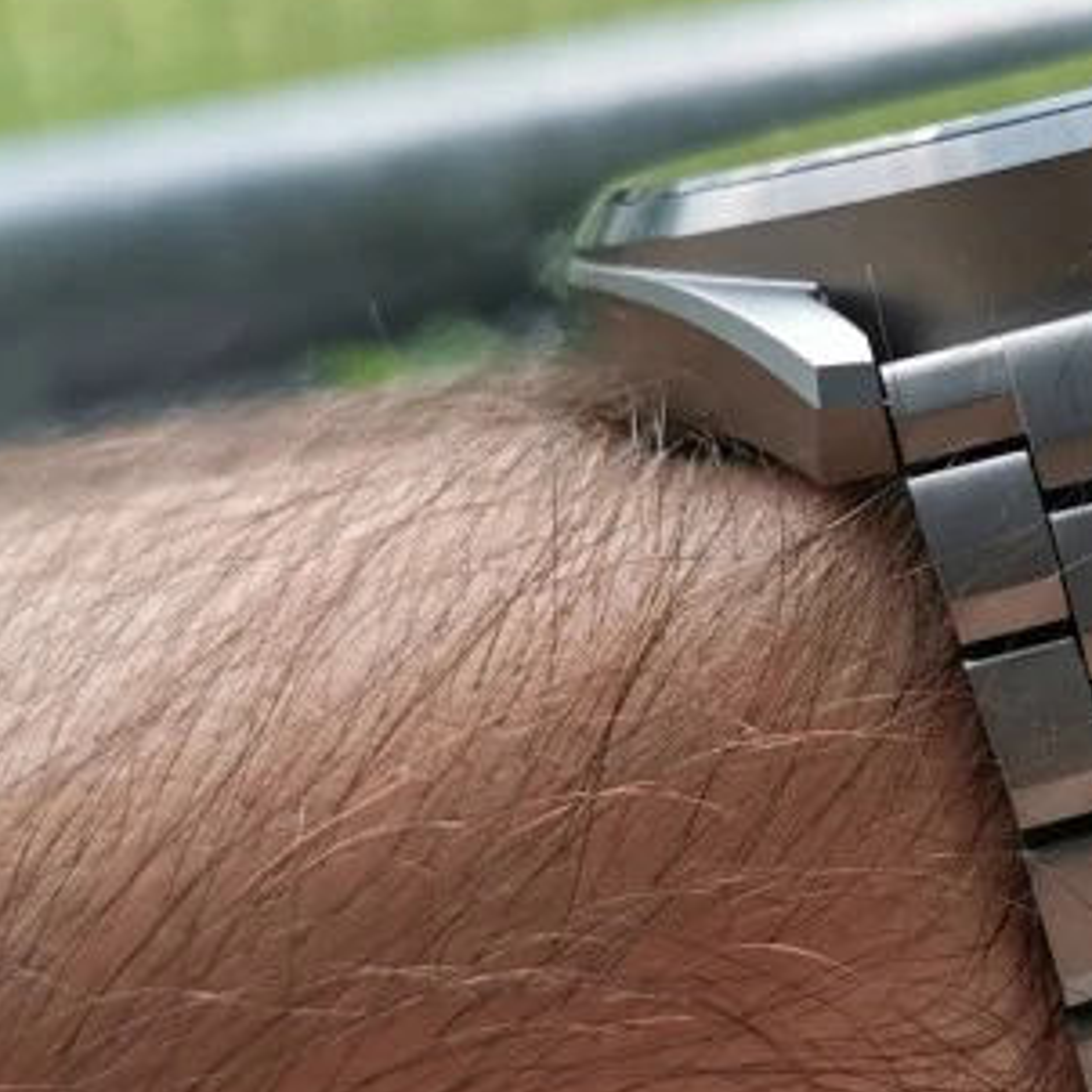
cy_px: 626
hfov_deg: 20.4
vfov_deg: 21.1
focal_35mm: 82
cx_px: 1117
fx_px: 2927
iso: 50
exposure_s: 1/412
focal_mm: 5.56
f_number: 1.6
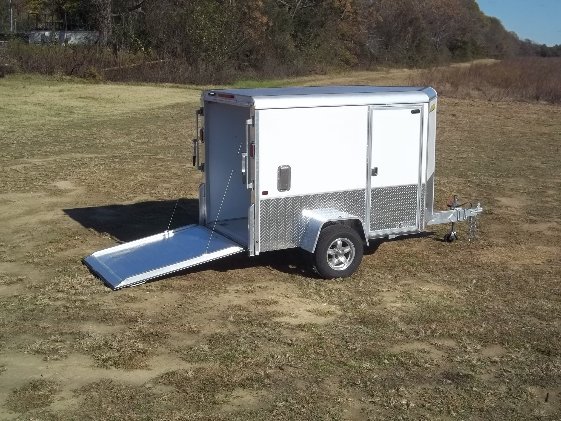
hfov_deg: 38.9
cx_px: 280
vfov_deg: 29.7
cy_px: 210
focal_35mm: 49
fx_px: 794
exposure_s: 1/160
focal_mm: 8.8
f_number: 11.1
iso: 64
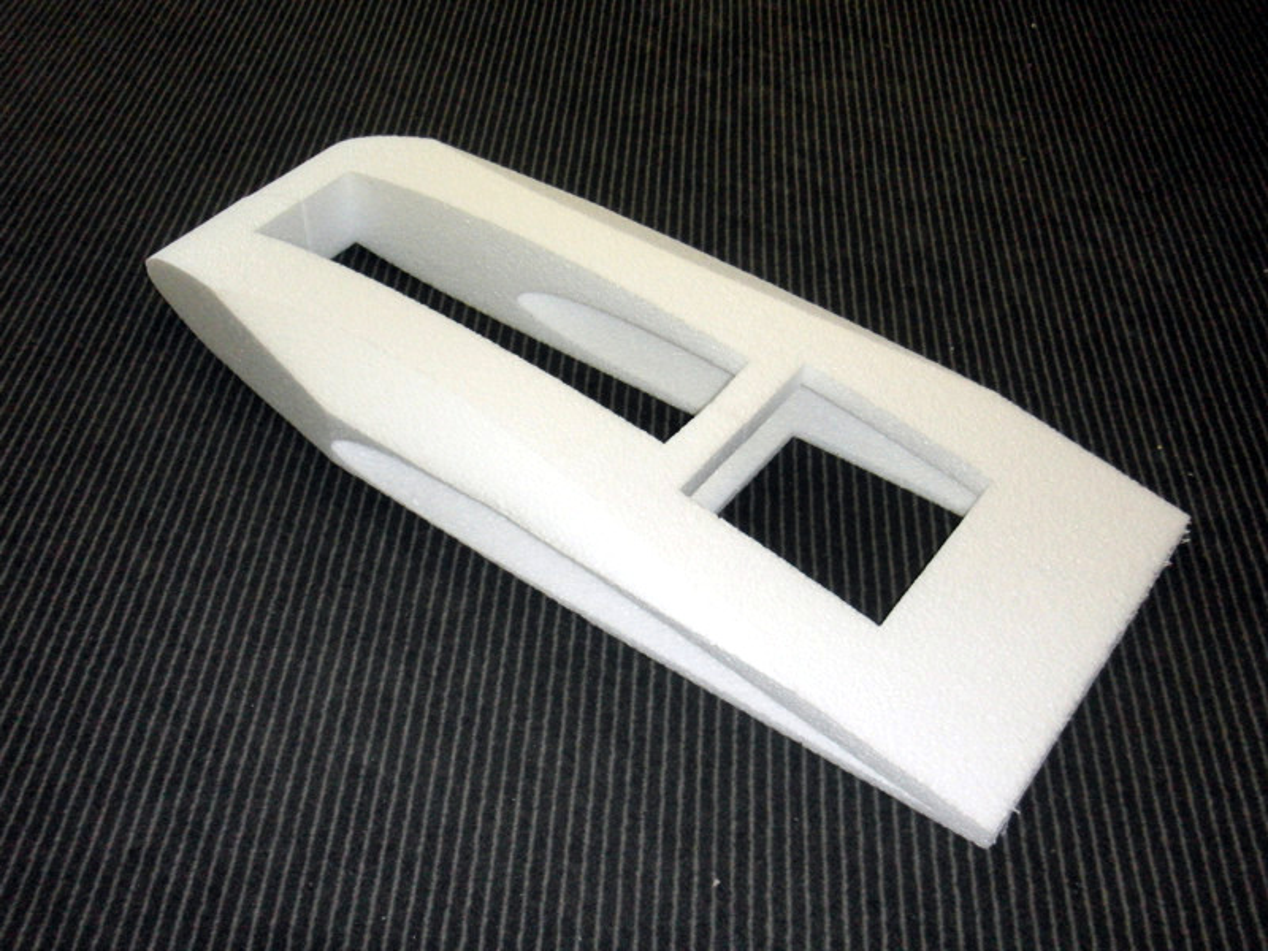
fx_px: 1392
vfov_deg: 37.7
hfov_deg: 49.0
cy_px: 476
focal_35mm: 38
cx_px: 634
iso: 400
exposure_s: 1/40
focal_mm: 6.66
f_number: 3.9
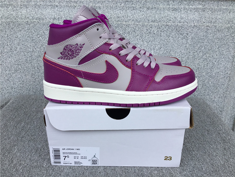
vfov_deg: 45.4
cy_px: 88
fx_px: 210
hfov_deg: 58.4
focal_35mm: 31
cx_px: 118
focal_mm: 3.3
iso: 25
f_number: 2.4
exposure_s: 1/460
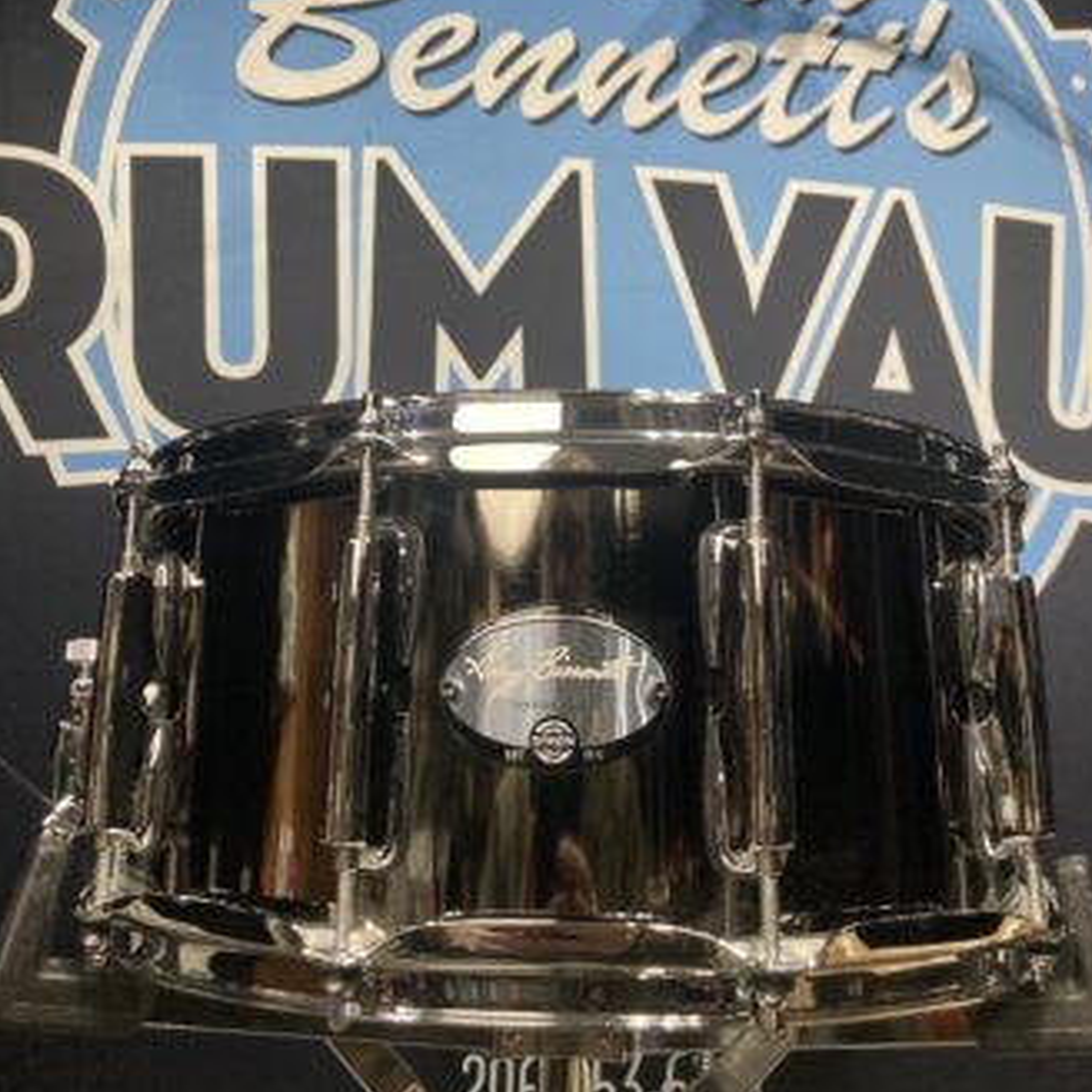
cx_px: 553
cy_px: 439
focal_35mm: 34
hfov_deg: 48.4
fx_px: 1213
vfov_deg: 48.2
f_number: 1.8
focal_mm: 3.99
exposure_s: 1/60
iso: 160
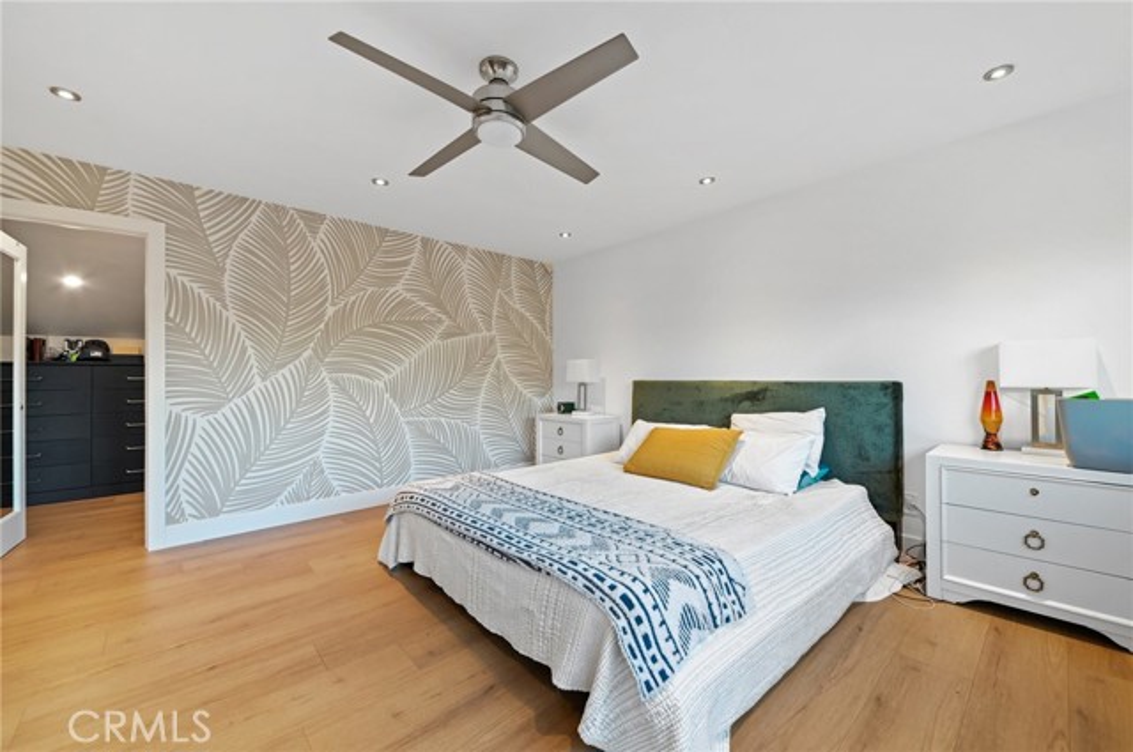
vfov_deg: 81.1
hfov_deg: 104.3
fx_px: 440
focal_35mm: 14
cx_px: 566
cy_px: 376
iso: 320
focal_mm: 14
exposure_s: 1/3
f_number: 8
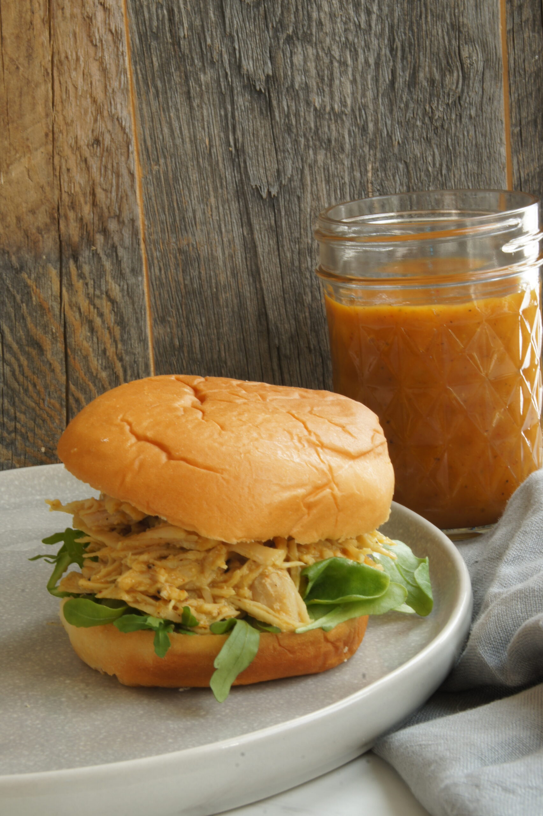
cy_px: 408
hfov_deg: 15.2
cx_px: 272
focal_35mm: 90
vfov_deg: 22.6
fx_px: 2038
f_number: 32
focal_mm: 60
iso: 100
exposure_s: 1/1.67
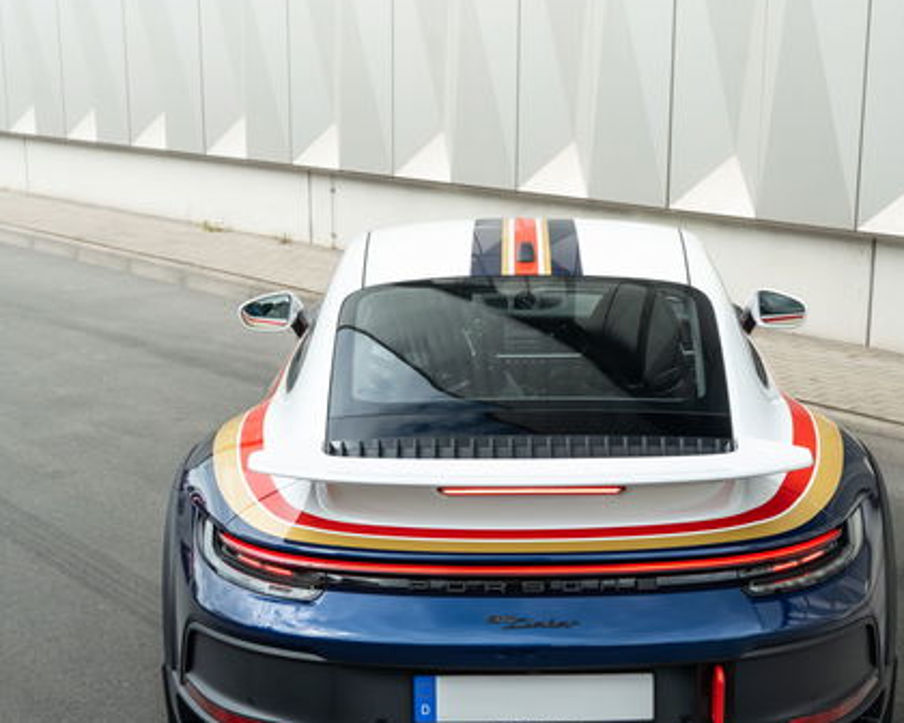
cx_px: 534
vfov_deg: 25.3
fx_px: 1605
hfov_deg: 31.4
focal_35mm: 60
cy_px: 473
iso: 500
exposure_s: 1/250
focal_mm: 35
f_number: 9
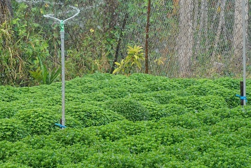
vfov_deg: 5.2
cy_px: 101
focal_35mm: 266
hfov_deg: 7.7
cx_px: 51
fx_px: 1855
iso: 5000
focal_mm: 128
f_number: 13
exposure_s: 1/640
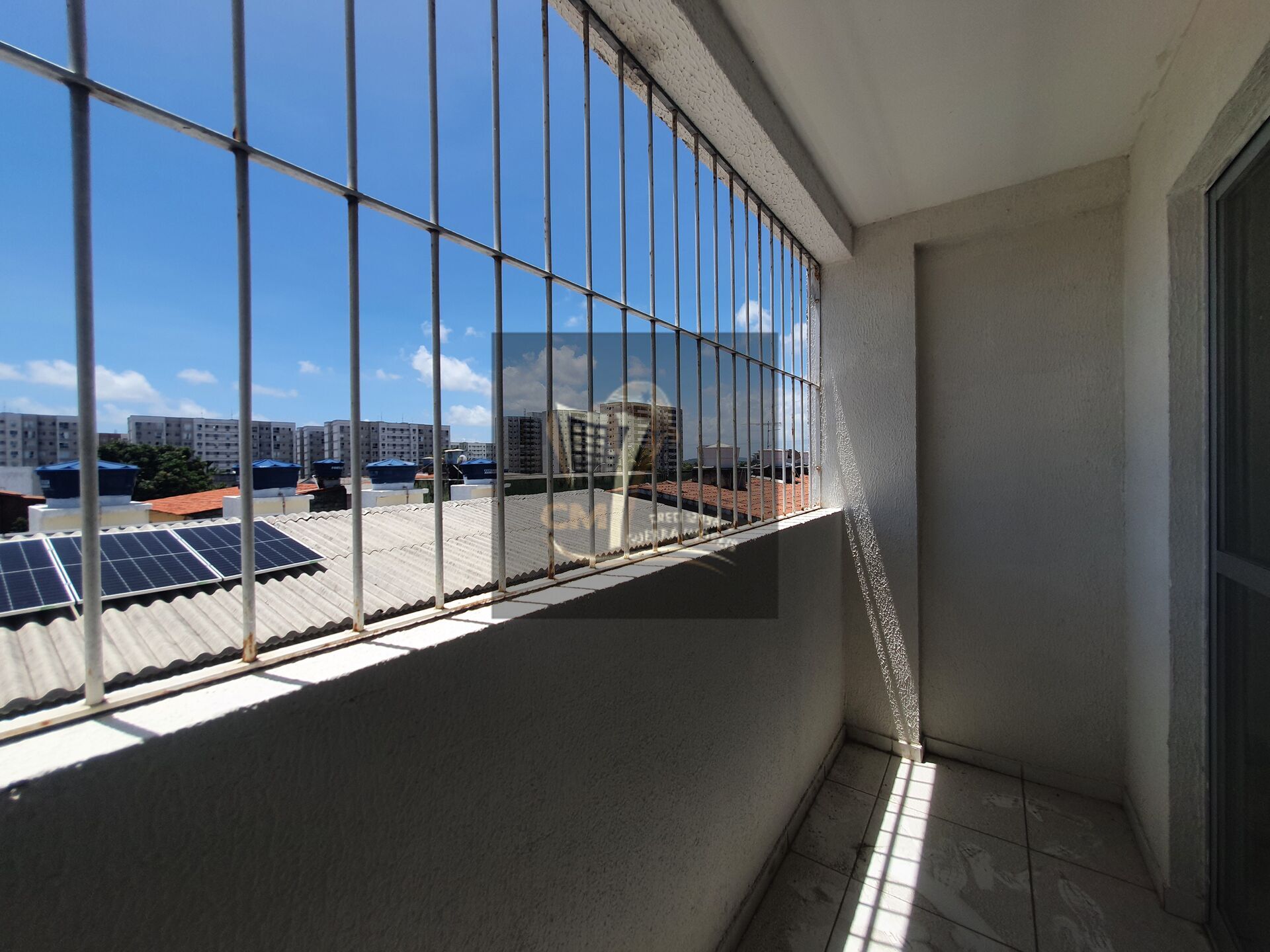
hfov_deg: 106.2
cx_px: 635
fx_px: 477
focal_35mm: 13
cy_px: 476
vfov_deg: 89.9
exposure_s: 1/1528
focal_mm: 1.8
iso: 50
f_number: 2.2
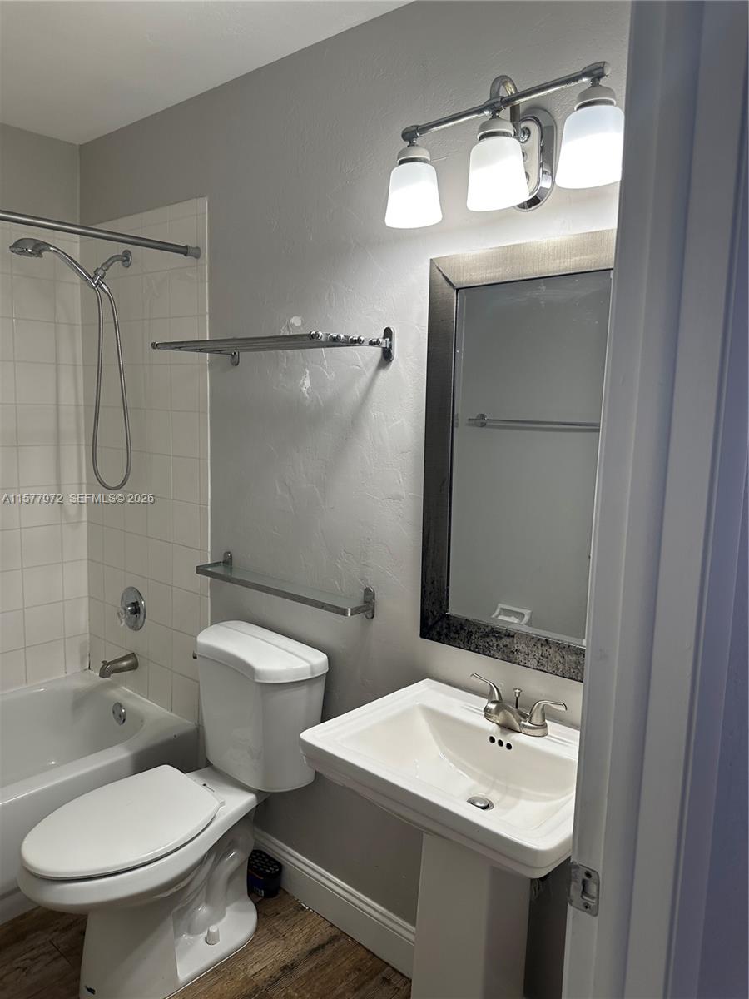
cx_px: 374
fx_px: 692
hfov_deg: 56.8
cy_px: 500
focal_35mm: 24
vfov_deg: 71.6
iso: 100
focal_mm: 6.86
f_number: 1.78
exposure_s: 1/130
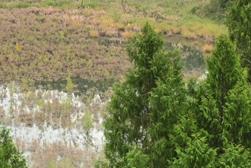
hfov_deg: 17.2
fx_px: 815
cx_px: 9
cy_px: -63
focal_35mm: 117
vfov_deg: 11.4
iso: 800
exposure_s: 1/100
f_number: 8
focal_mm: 32.5
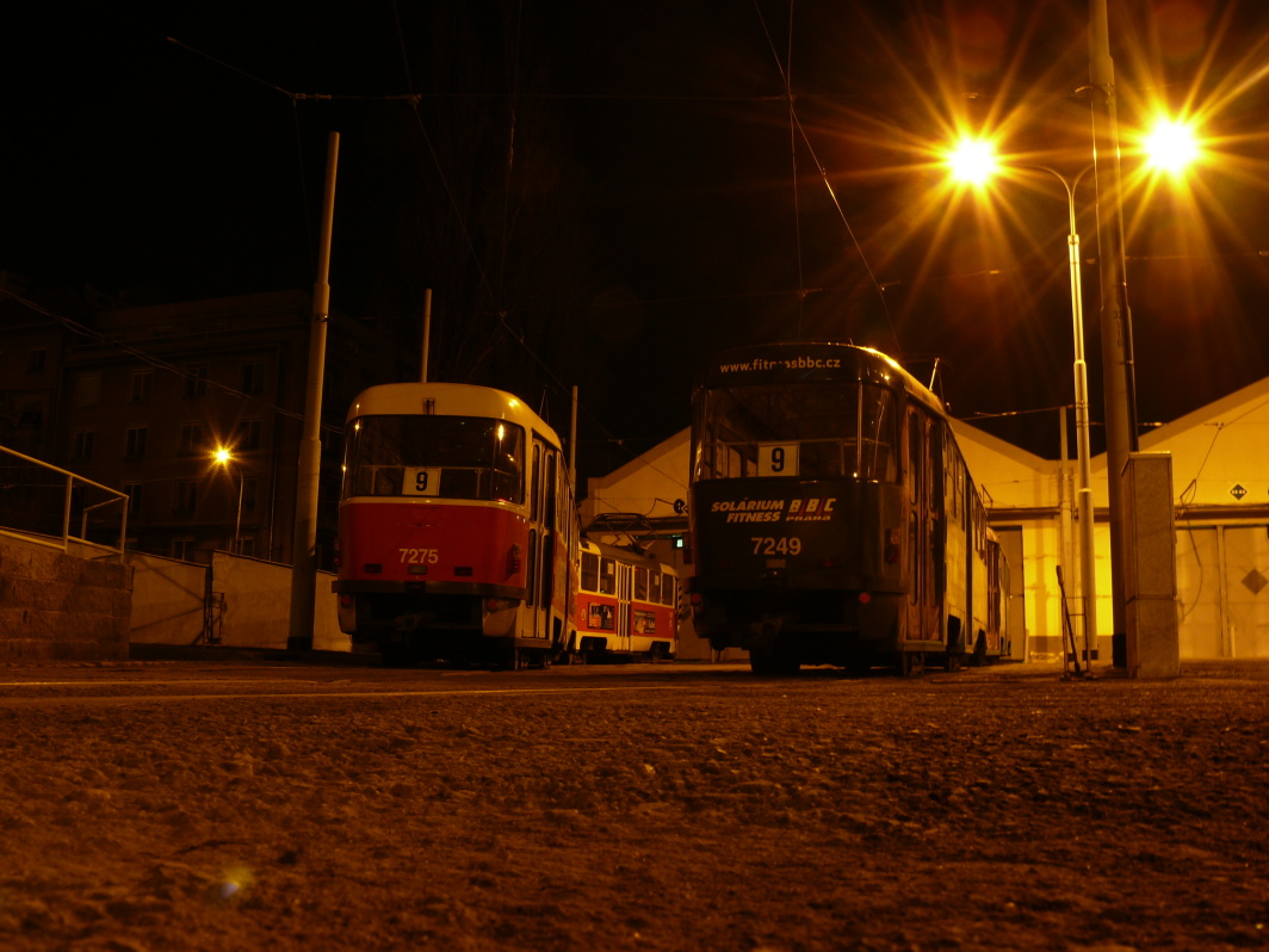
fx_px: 1283
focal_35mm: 35
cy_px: 476
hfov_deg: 52.6
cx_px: 634
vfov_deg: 40.7
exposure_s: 3.2
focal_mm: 7.4
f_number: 6.3
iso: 100
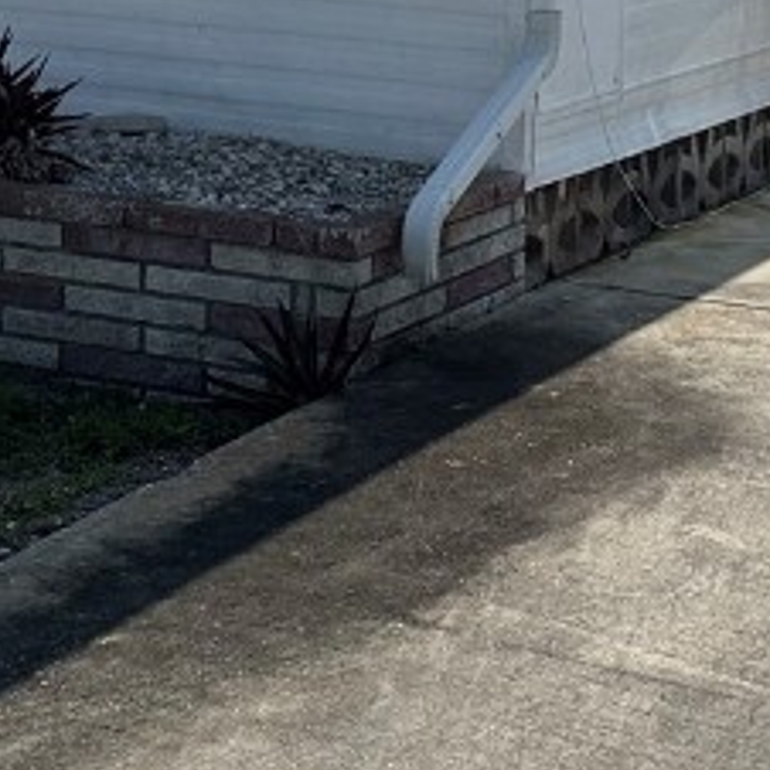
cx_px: 324
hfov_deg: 18.1
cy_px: -235
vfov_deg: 17.0
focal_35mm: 96
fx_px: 2416
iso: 80
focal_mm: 6.86
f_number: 1.78
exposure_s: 1/15625
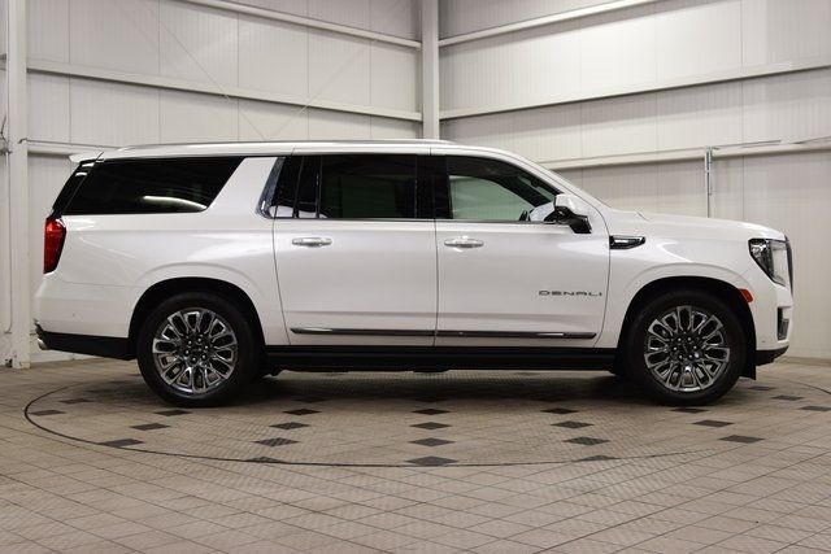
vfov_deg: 29.9
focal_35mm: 45
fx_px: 1039
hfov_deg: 43.6
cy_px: 277
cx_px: 416
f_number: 7.1
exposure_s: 1/30
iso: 450
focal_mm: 30
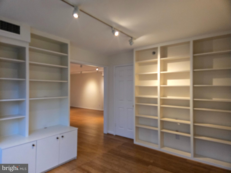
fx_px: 153
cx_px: 116
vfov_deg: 58.9
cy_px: 86
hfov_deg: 73.9
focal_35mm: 23
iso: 400
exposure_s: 1/120
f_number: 1.8
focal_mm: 5.4
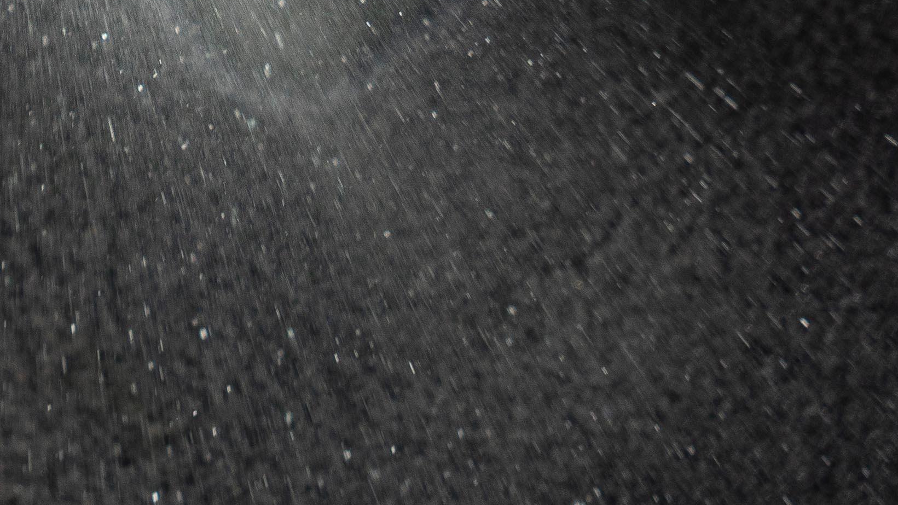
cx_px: -573
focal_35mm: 269
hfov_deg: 7.8
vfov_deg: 4.4
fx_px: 6405
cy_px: -605
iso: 100
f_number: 6.3
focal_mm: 53
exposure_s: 1/160
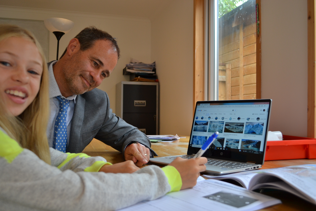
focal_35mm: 33
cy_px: 106
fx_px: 290
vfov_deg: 40.0
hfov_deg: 57.2
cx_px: 158
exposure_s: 1/40
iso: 400
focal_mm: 22
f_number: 4
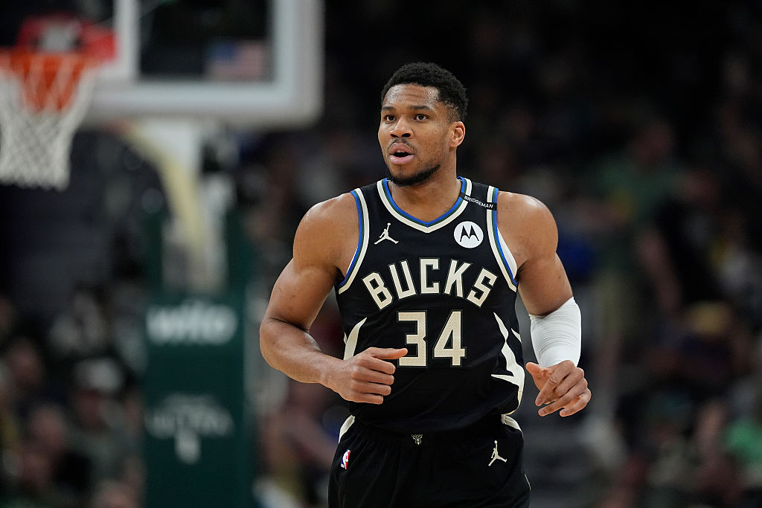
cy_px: 254
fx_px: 8467
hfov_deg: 5.2
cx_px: 381
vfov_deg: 3.4
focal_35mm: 400
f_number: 3.2
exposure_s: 1/2000
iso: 4000
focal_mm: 400
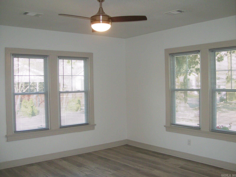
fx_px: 245
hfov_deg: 51.4
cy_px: 88
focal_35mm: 36
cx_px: 118
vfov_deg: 39.7
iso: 140
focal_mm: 6
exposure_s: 1/64
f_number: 2.7
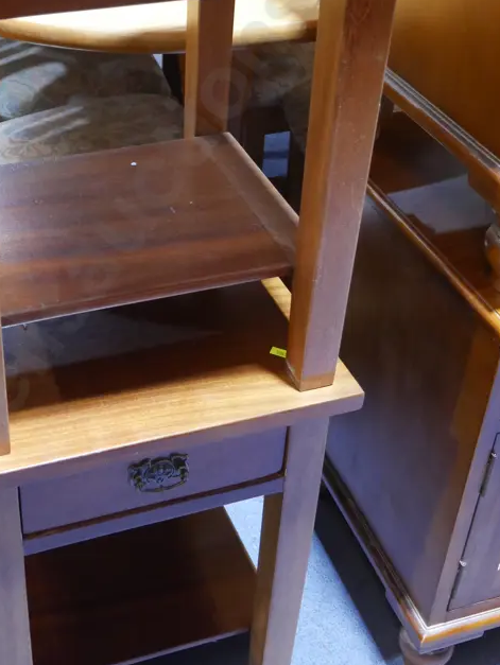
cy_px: 218
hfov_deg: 29.3
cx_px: 130
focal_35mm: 49
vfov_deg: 38.4
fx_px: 943
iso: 1600
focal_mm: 15
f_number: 3.6
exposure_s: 1/60
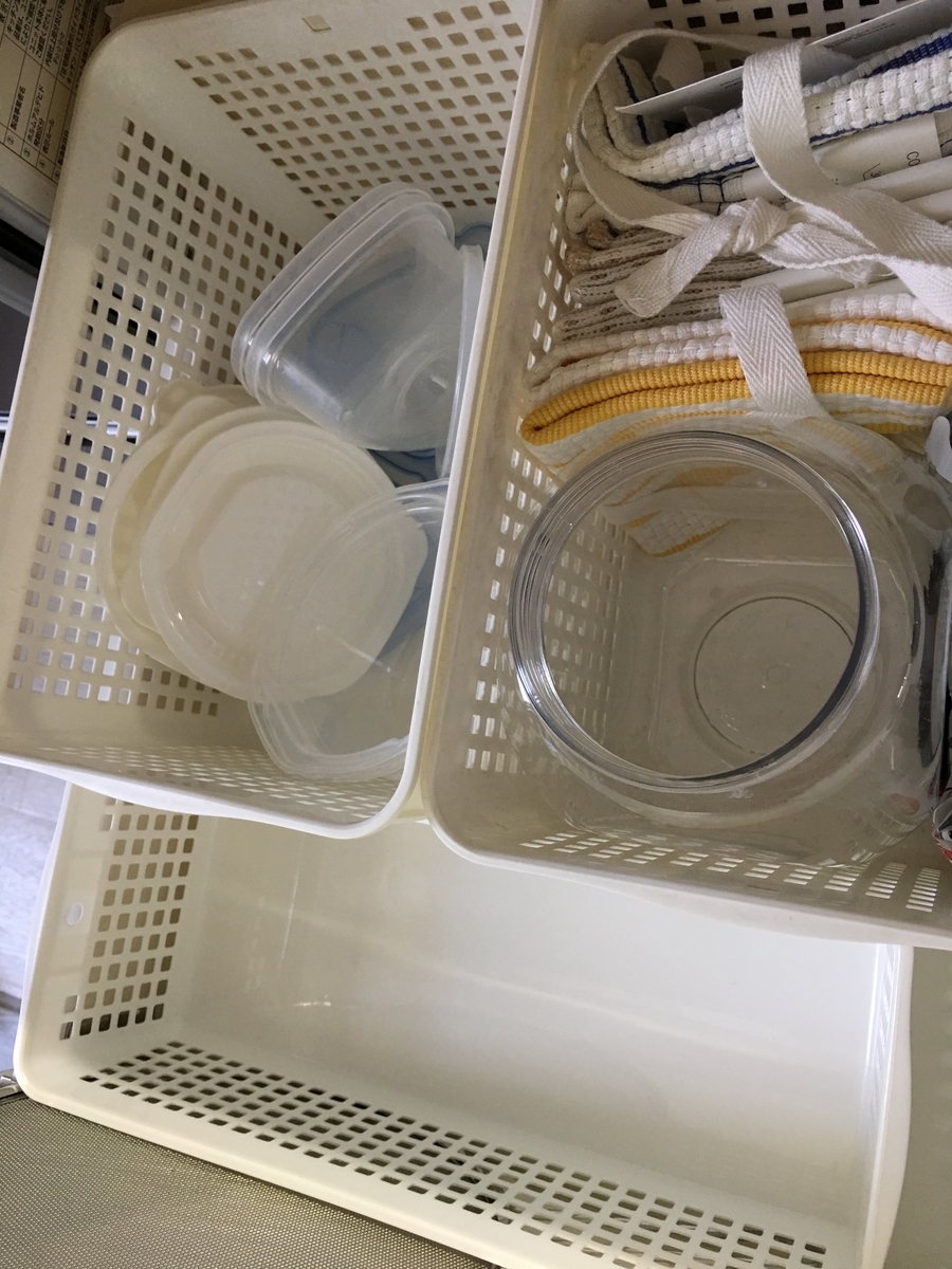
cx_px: 476
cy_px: 634
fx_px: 1063
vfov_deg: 61.7
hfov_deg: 48.2
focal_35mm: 29
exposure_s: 1/15
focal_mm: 4.15
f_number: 2.2
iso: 50
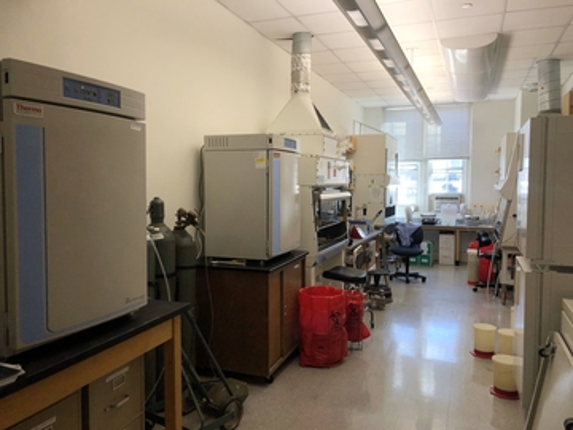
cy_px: 215
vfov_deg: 49.7
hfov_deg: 63.4
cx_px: 286
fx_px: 463
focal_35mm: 28
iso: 40
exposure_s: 1/120
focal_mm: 3.99
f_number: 1.8
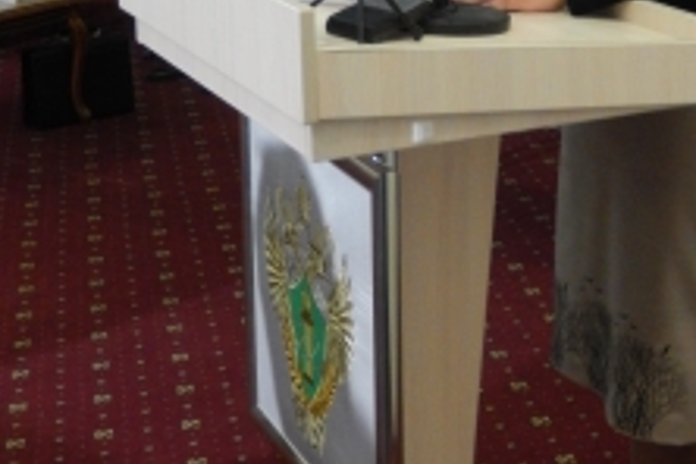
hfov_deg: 23.5
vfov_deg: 15.6
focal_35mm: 86
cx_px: 502
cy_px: 0
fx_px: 1663
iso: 640
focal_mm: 7.3
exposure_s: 1/8
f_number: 4.2
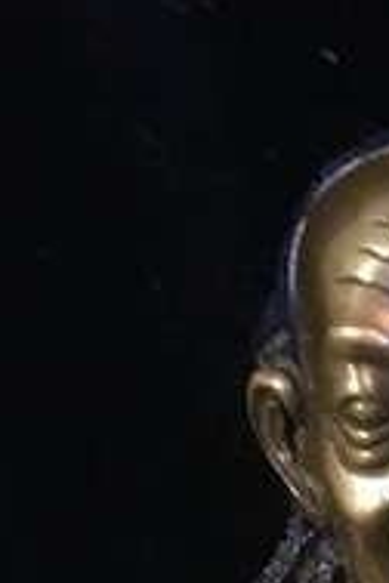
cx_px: 531
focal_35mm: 102
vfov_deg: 17.7
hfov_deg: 12.9
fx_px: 1653
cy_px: 907
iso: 500
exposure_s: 1/17
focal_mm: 4.15
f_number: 2.2
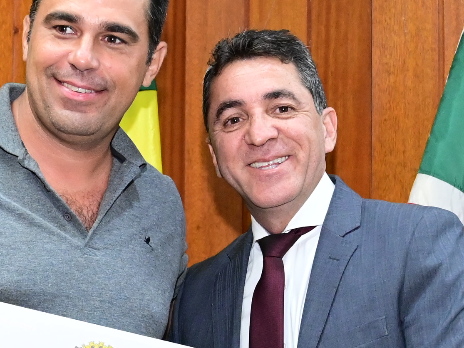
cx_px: 97
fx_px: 2145
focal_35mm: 160
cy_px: 299
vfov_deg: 9.3
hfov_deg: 12.3
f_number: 4
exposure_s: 1/125
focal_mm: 42
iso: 4000
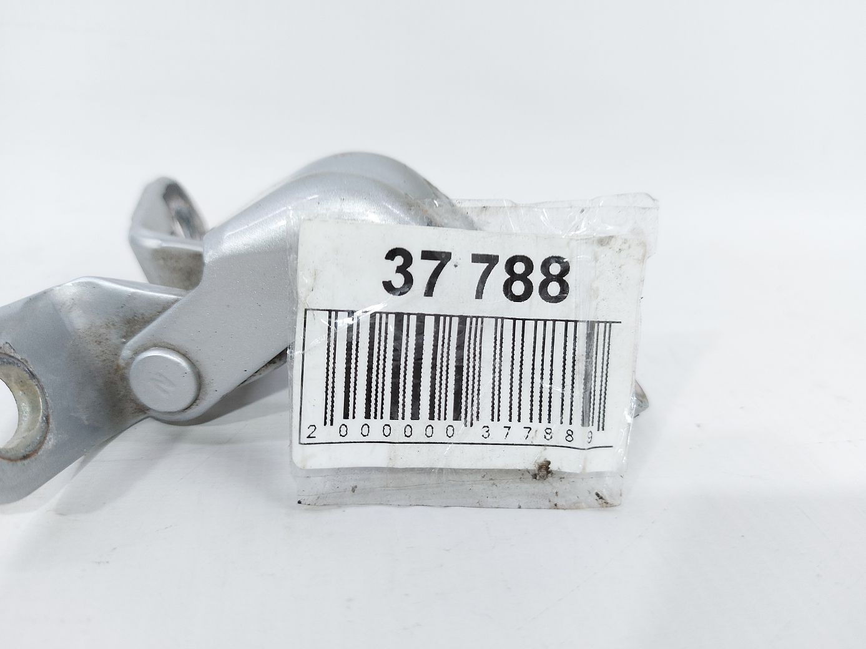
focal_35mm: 24
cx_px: 433
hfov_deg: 71.6
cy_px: 324
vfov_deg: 56.8
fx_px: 600
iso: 80
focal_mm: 5.23
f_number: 1.8
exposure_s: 1/50
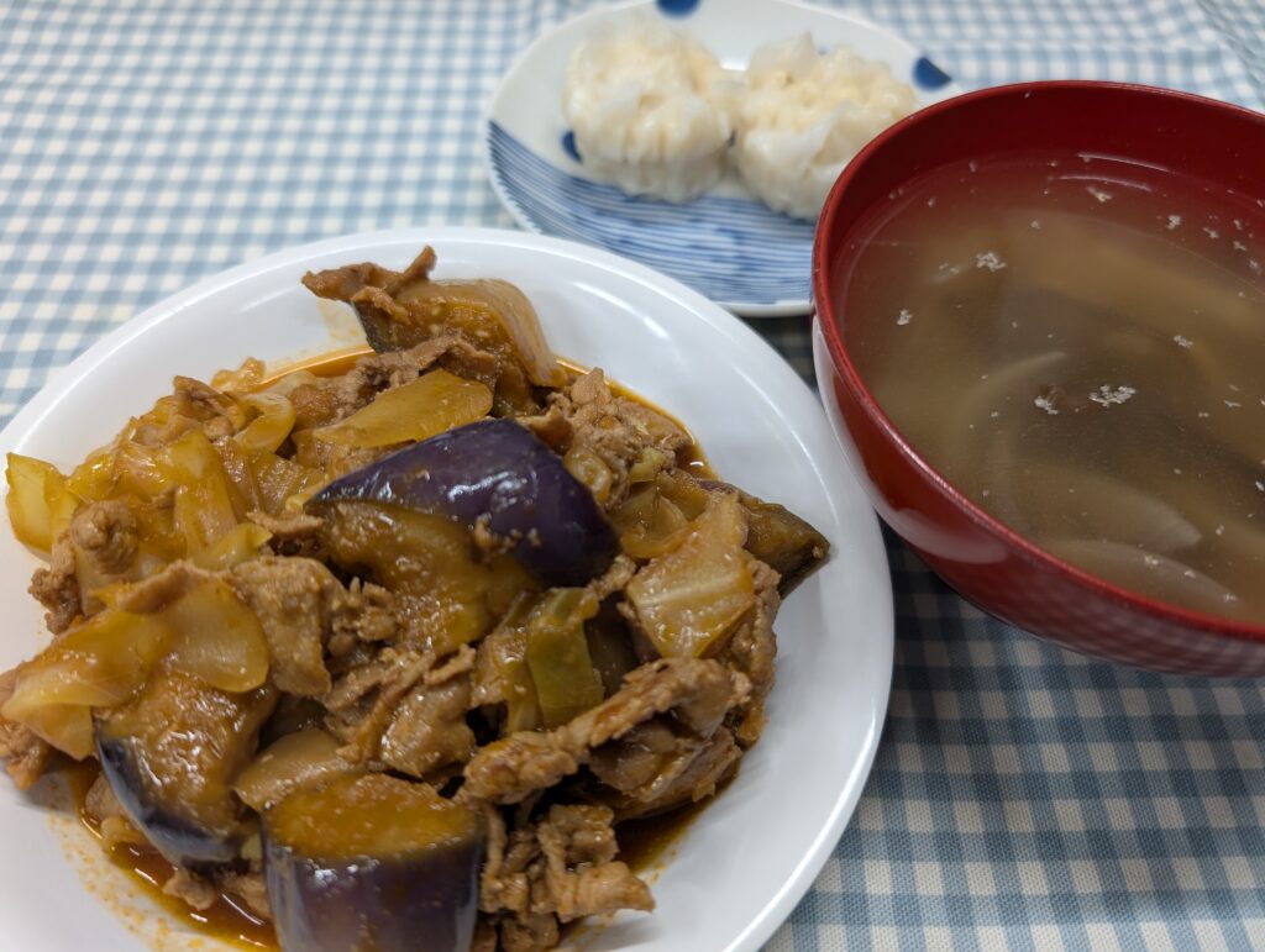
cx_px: 632
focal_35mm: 24
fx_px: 878
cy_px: 476
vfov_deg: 56.9
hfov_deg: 71.5
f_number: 1.68
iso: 42
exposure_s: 1/60
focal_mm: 6.9
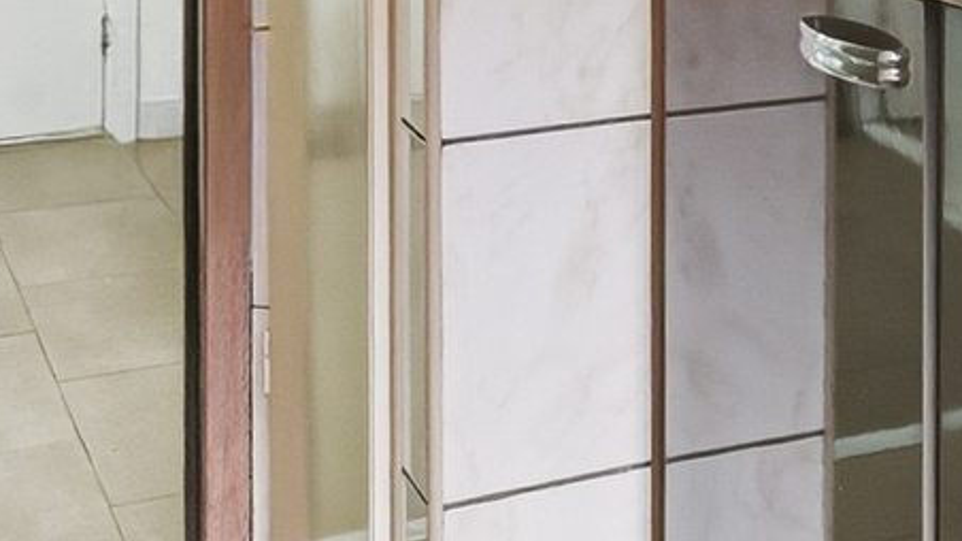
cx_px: 1345
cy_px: -379
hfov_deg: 21.1
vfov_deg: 12.6
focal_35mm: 89
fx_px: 2270
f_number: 11
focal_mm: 16
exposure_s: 1/3.33
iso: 250
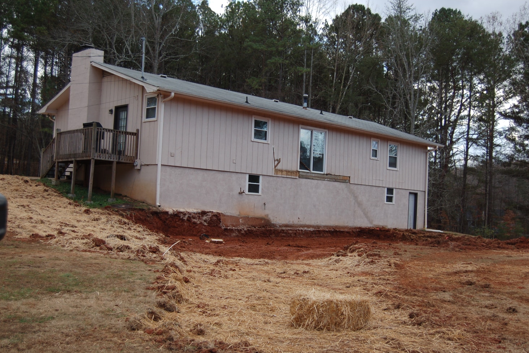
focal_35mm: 40
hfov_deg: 48.5
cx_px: 266
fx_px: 588
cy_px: 176
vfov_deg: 33.4
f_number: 4.2
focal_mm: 26
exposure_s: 1/500
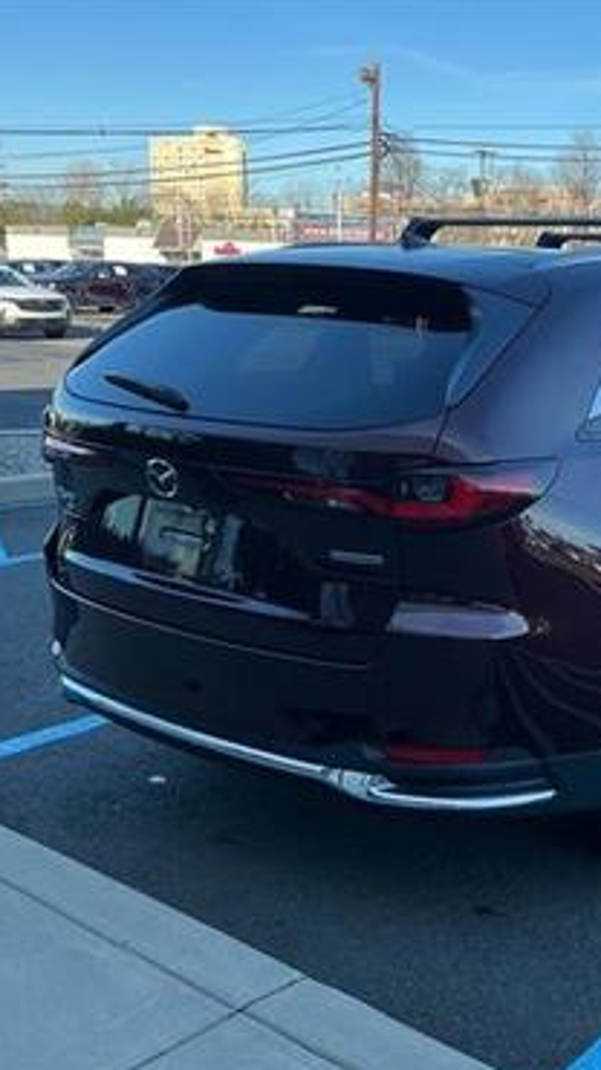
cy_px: 538
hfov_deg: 26.6
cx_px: 563
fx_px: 1219
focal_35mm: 43
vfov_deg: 47.4
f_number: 1.8
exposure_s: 1/446
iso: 25
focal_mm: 3
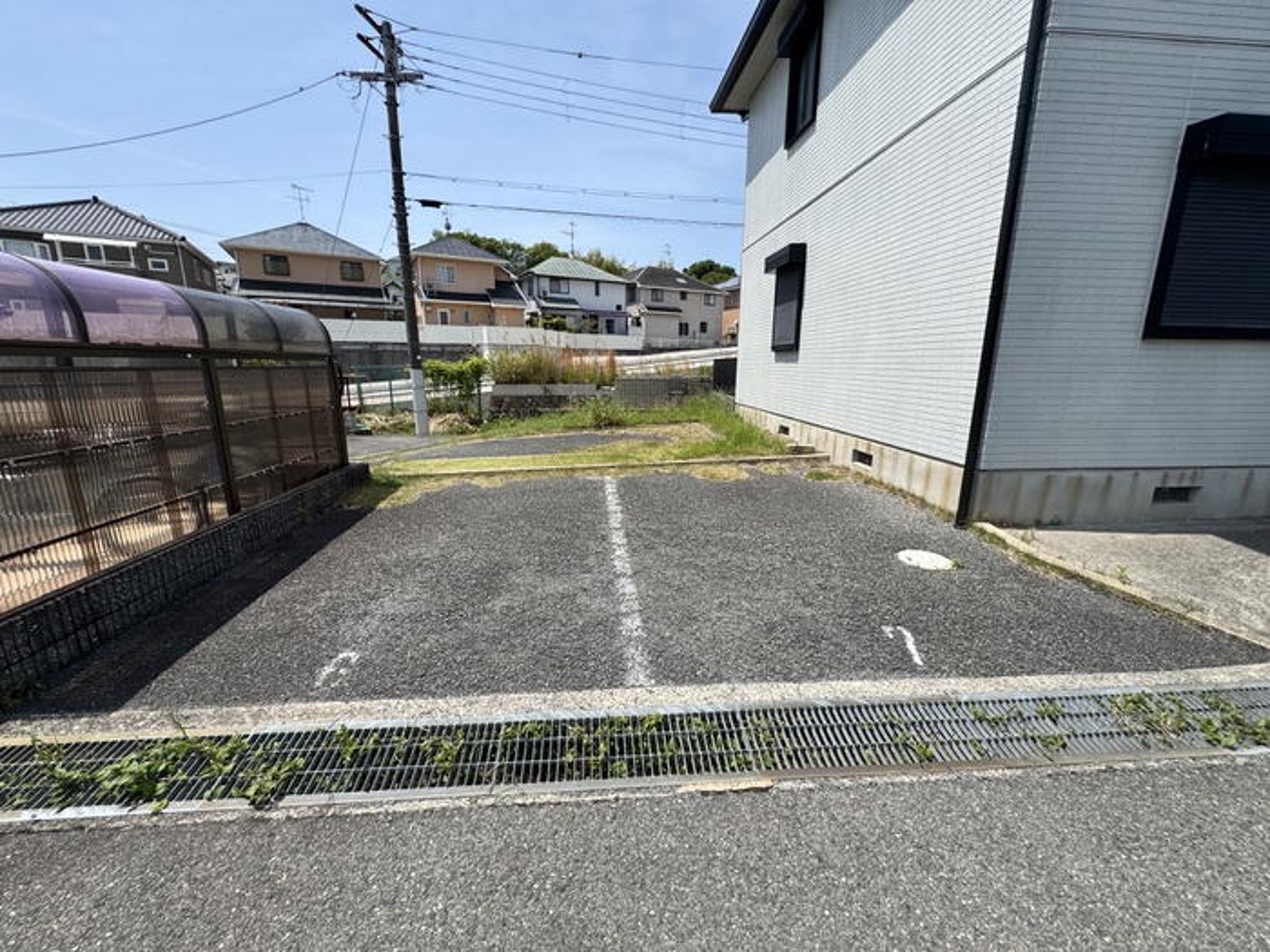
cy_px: 476
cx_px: 635
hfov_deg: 102.1
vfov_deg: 85.7
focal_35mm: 14
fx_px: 514
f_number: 2.2
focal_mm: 2.22
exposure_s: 1/1927
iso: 50
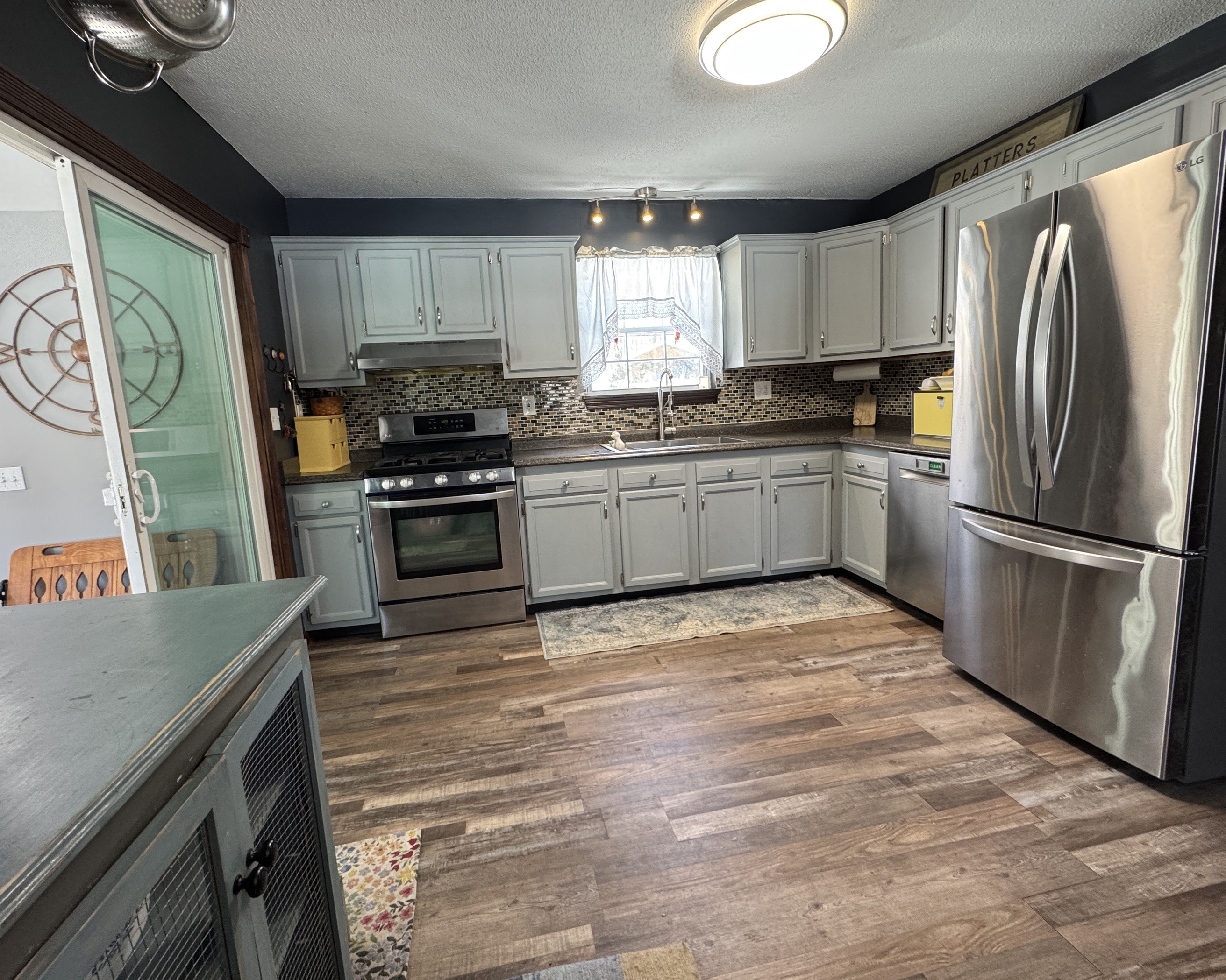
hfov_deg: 93.1
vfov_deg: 80.4
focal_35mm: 16
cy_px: 480
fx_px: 581
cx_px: 603
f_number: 2.2
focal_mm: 2.22
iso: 200
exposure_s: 1/60
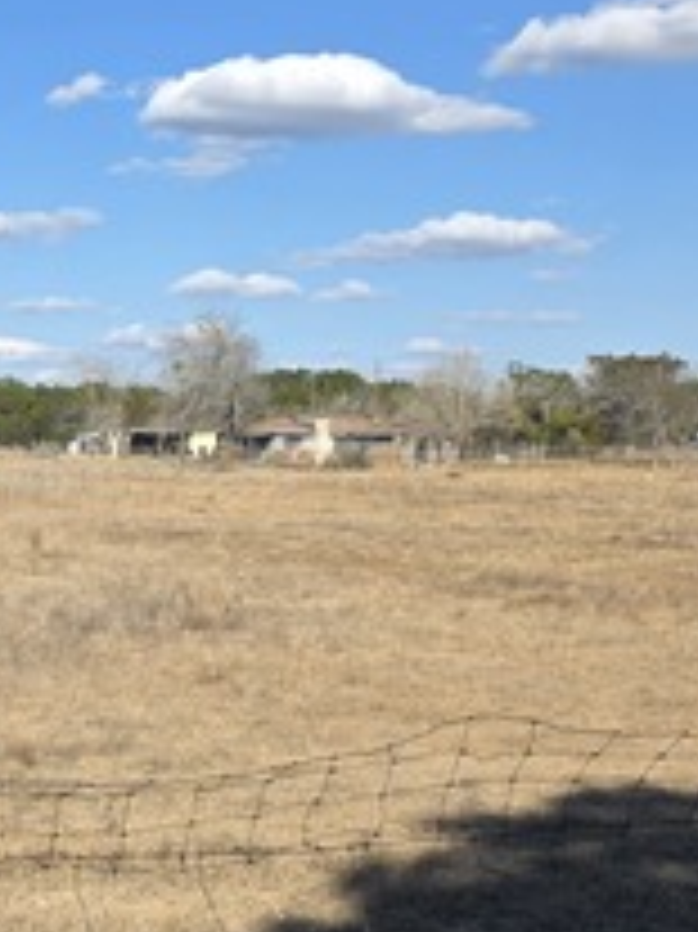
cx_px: 9
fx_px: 1911
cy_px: 662
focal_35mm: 71
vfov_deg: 27.2
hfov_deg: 20.1
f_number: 1.7
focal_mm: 6.3
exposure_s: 1/5447
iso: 80
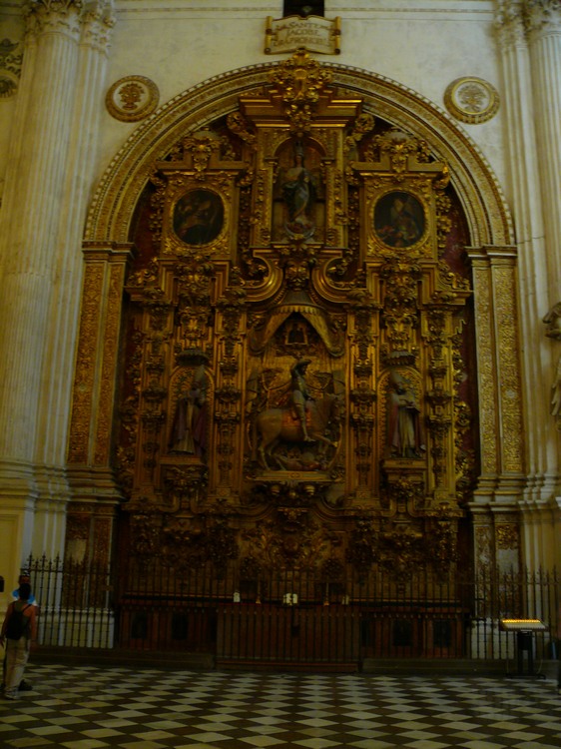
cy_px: 374
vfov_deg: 52.6
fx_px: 757
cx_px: 280
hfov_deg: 40.7
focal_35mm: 35
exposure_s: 1/5
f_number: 2.8
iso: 200
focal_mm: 7.4
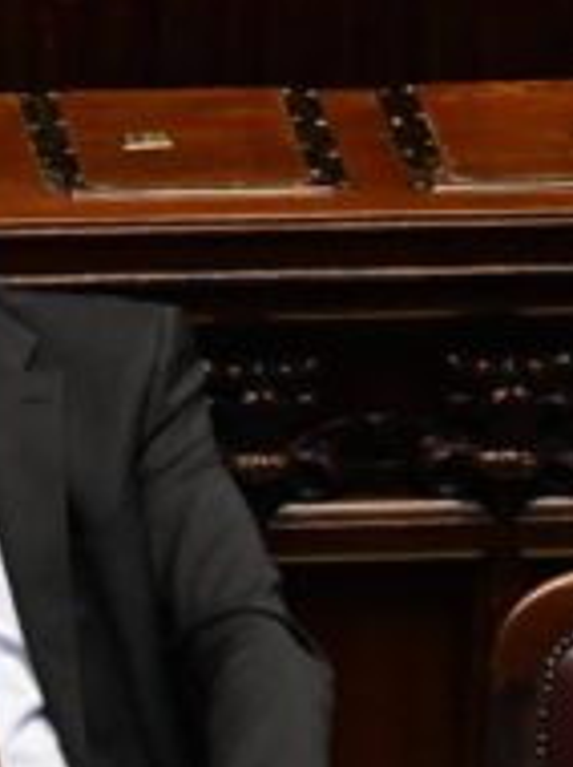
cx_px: -206
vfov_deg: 1.6
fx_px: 26921
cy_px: 490
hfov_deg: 1.2
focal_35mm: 1217
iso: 8000
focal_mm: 400
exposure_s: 1/200
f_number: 5.6
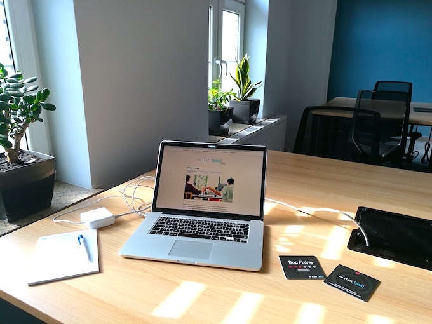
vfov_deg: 51.4
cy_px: 162
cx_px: 216
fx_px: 337
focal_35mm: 27
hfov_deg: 65.3
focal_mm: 4.5
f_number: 2.2
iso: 64
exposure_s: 1/100
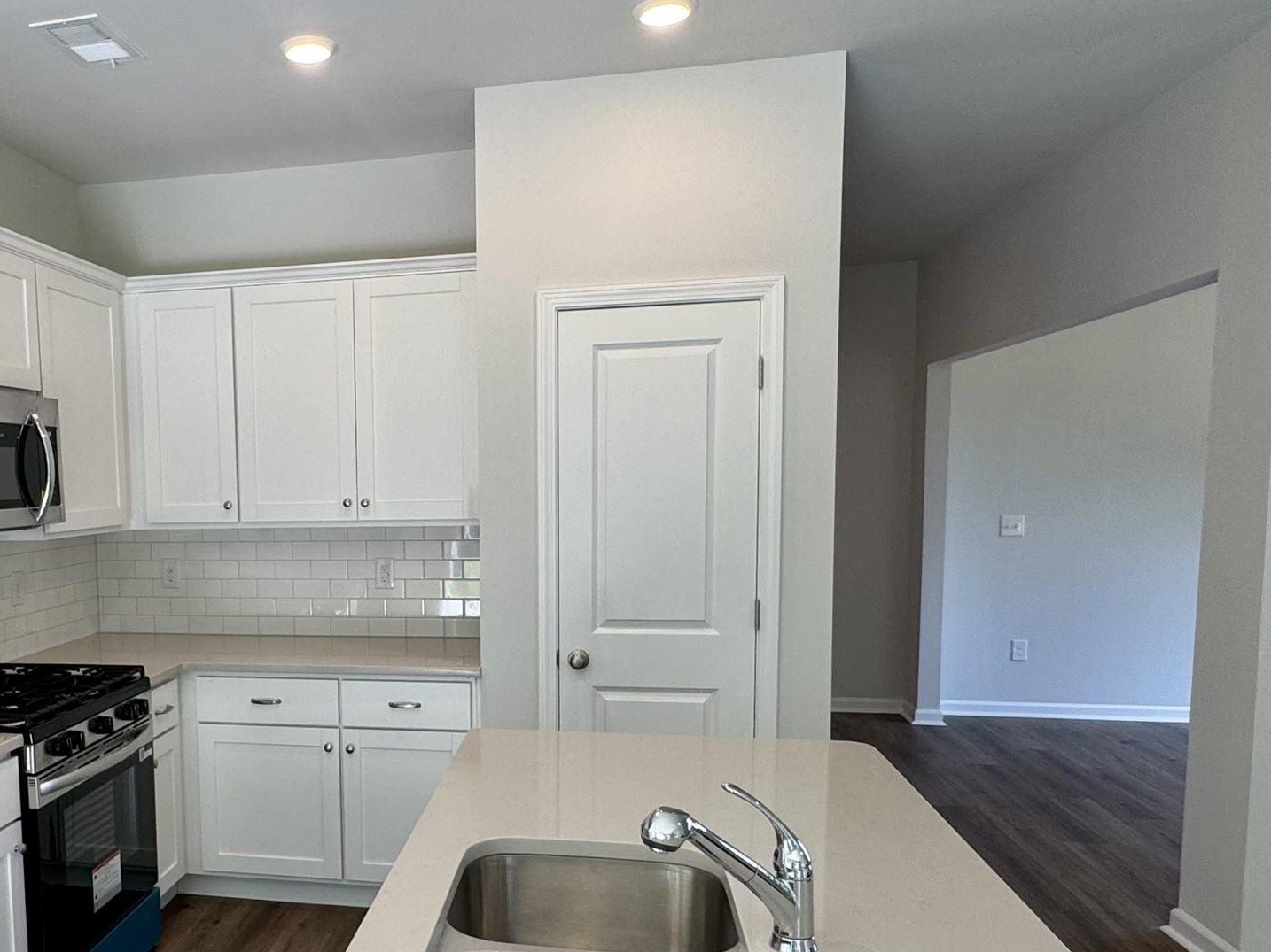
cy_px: 590
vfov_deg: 46.4
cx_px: 349
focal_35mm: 30
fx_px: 1101
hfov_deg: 57.5
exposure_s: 1/120
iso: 80
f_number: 2.2
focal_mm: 2.22
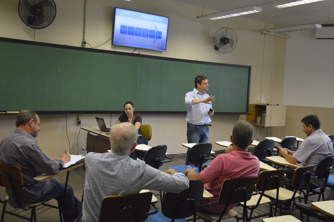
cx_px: 167
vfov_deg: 36.8
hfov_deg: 53.2
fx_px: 334
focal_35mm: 36
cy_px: 111
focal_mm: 24
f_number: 4
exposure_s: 1/250
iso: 3200
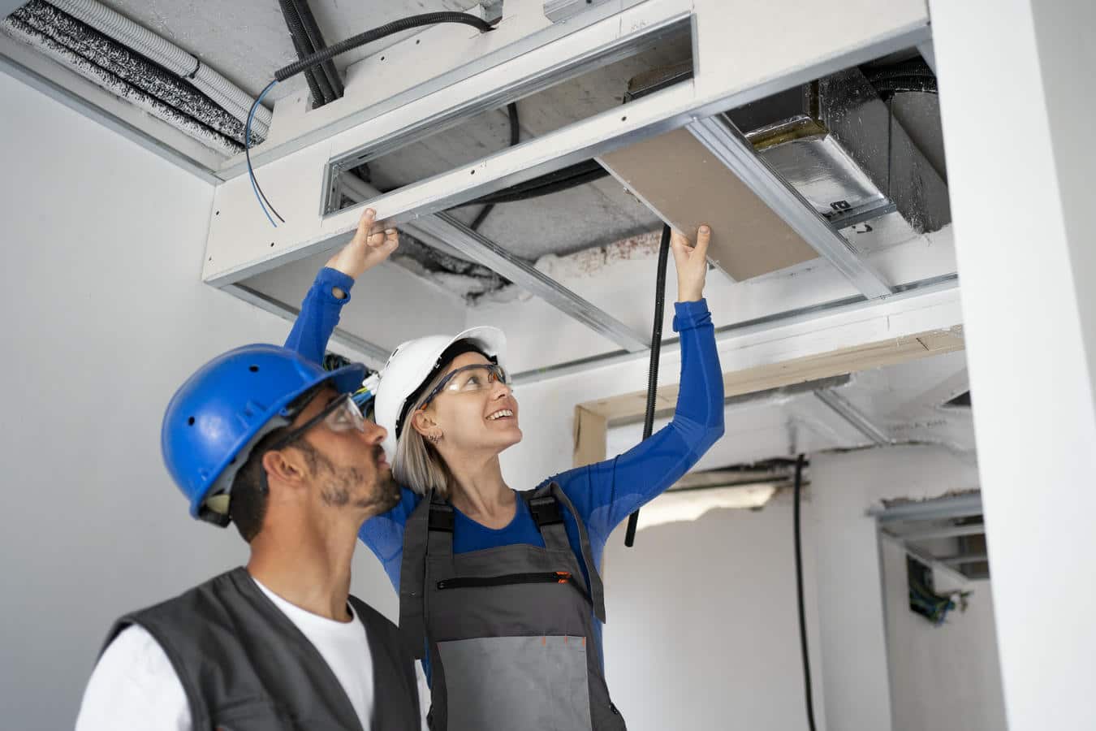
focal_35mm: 35
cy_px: 366
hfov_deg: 54.4
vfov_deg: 37.9
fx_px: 1065
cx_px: 548
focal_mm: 35
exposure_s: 1/250
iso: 400
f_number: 2
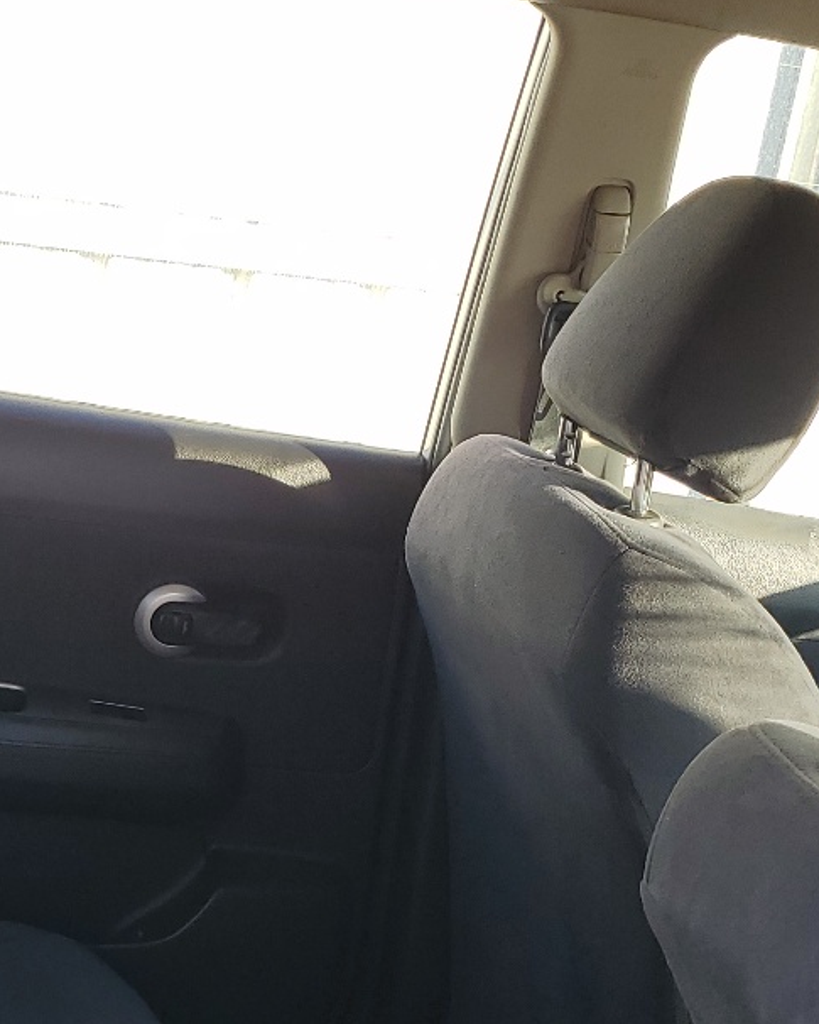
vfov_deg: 27.4
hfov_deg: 22.3
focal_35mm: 67
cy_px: 904
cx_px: 78
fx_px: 2030
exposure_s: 1/400
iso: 50
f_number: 1.5
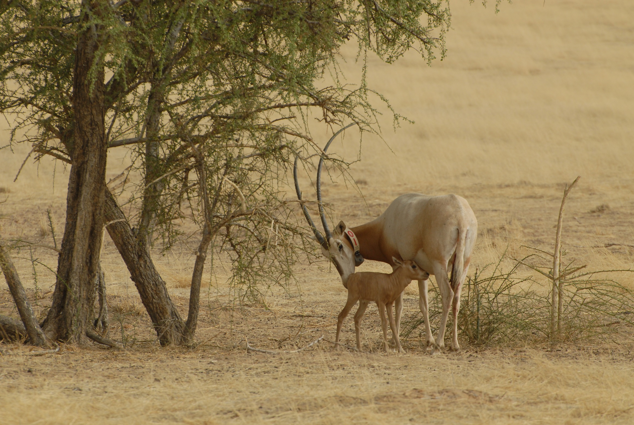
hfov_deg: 4.6
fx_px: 7935
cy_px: 212
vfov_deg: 3.1
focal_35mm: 450
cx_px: 317
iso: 250
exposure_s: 1/350
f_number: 10
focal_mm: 300
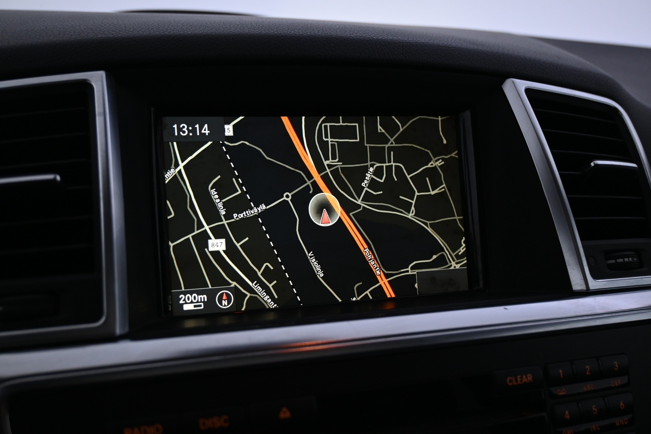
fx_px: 719
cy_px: 217
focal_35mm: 40
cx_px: 326
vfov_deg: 33.6
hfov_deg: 48.7
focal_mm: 26.5
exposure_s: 1/40
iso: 900
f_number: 4.5
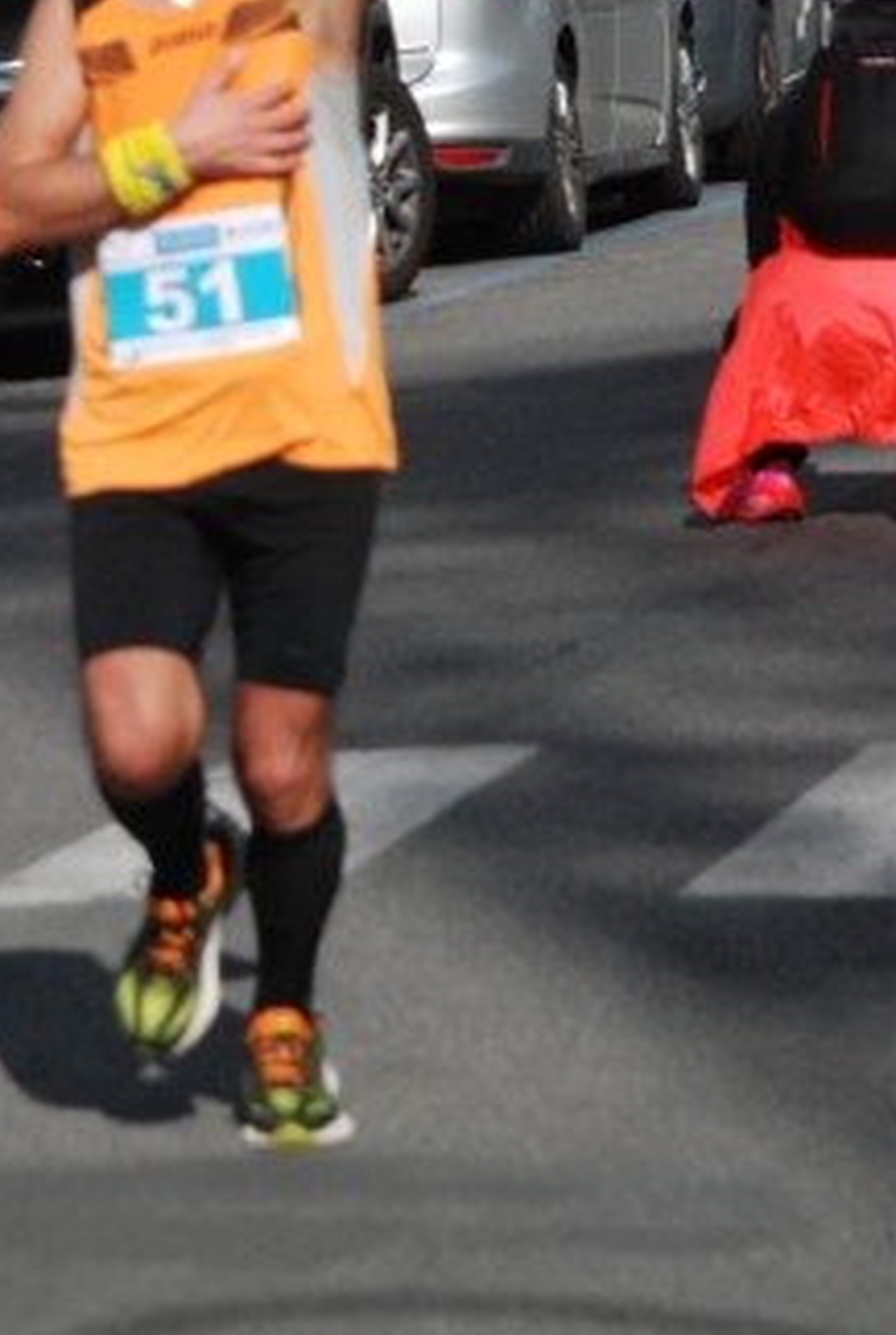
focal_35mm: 376
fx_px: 13959
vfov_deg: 5.5
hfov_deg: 3.7
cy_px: 455
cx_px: 85
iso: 1000
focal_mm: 135
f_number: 8
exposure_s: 1/2000
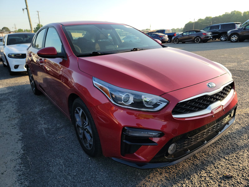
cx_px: 124
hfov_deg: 71.6
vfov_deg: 56.8
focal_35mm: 24
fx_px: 173
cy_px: 94
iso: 50
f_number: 1.8
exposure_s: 1/227
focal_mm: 6.7
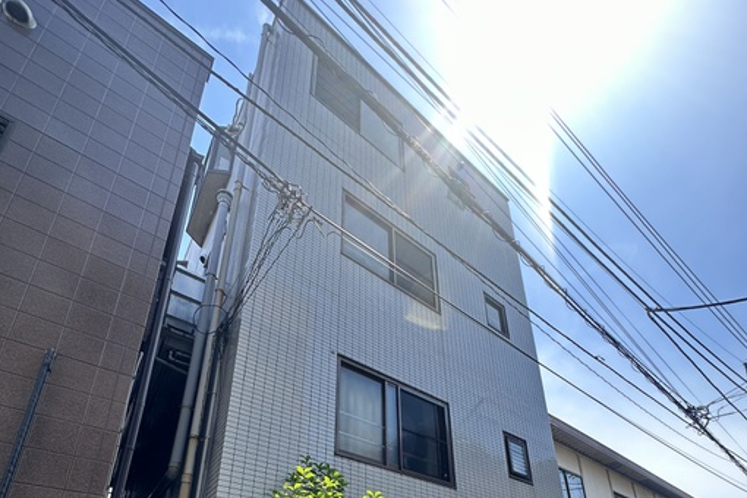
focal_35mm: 20
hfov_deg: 84.0
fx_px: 415
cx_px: 368
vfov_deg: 52.2
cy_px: 473
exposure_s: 1/636
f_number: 2.2
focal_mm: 2.22
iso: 40
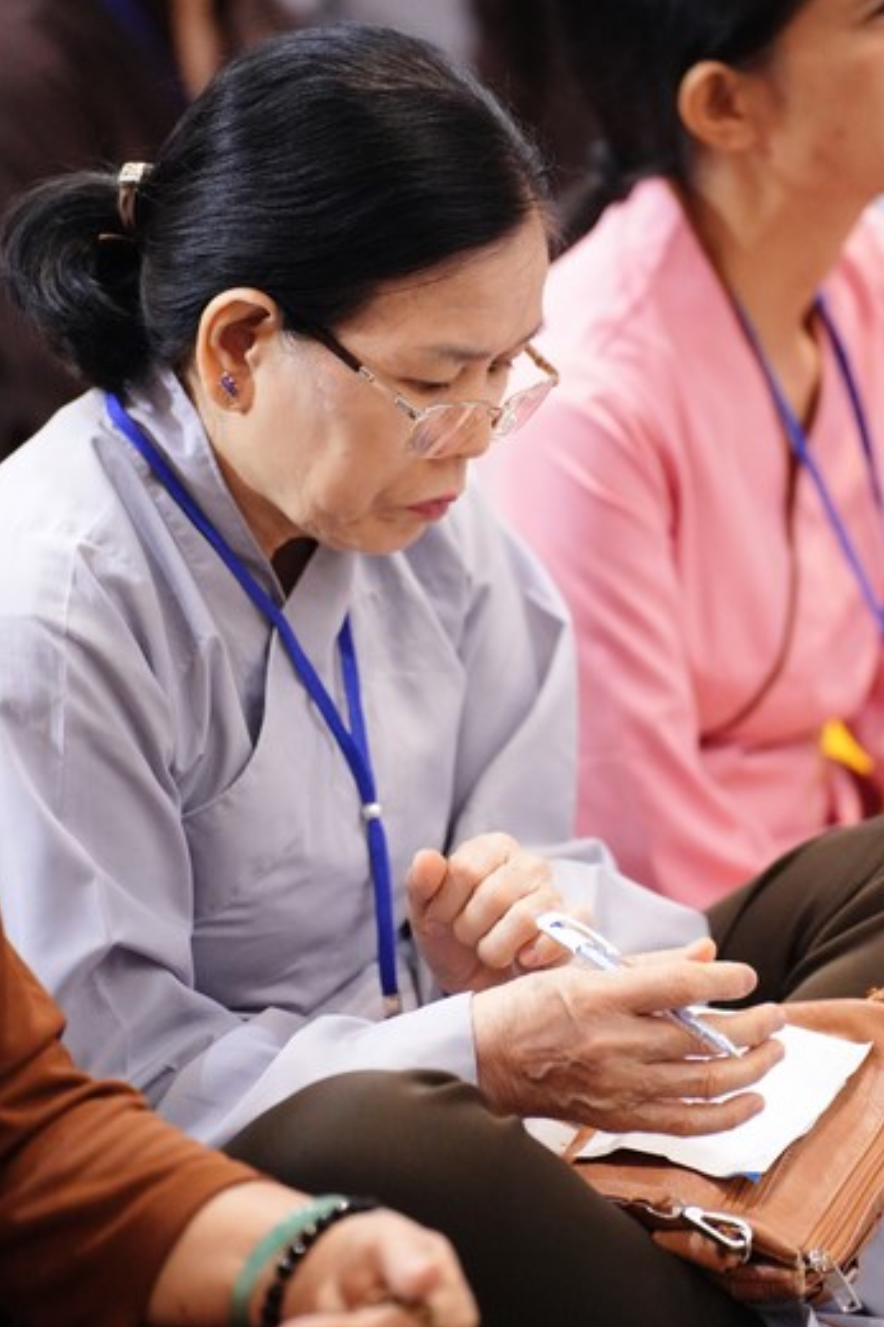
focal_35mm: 187
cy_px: 685
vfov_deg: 11.0
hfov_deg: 7.3
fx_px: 6892
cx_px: 501
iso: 12800
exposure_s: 1/400
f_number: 2.8
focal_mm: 150
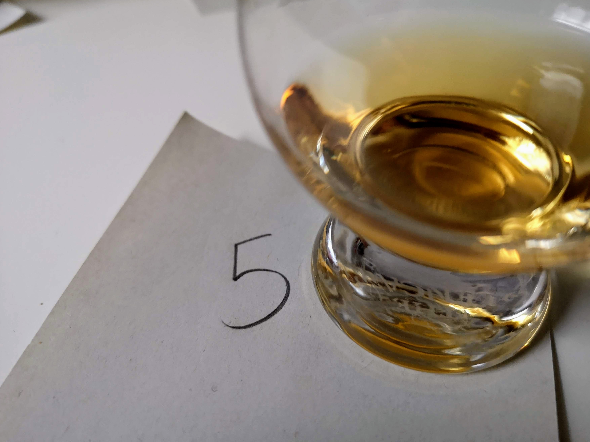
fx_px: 477
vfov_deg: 49.7
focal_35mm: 28
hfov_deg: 63.4
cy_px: 219
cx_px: 298
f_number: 1.8
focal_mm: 5.58
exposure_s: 1/33.3
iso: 640
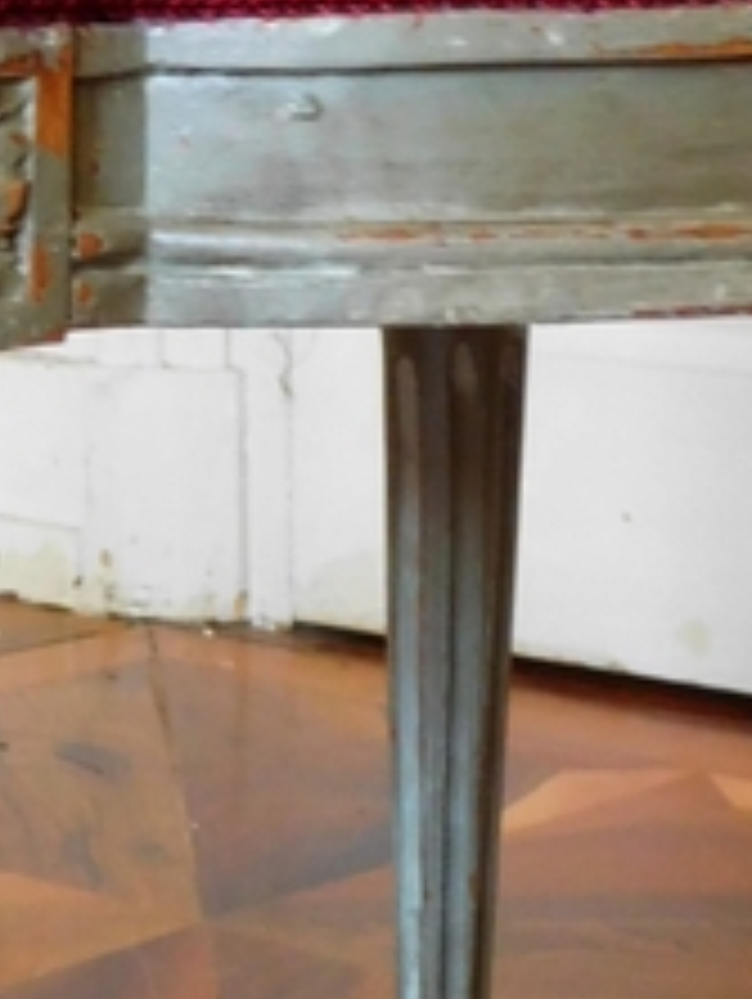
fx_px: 3643
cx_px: 27
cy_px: 765
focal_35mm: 126
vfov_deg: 15.5
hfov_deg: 11.7
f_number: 3.8
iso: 400
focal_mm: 6.2
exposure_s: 1/13
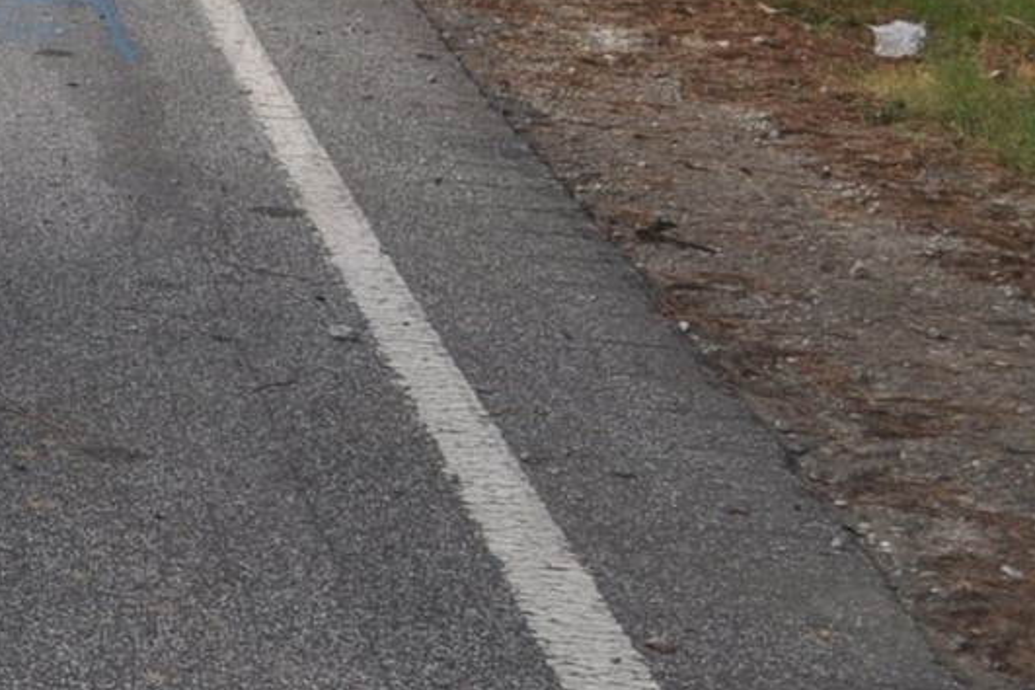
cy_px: 36
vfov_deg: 10.7
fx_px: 3651
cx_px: -1160
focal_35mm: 127
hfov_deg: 13.4
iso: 220
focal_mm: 18
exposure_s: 1/125
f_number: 5.6
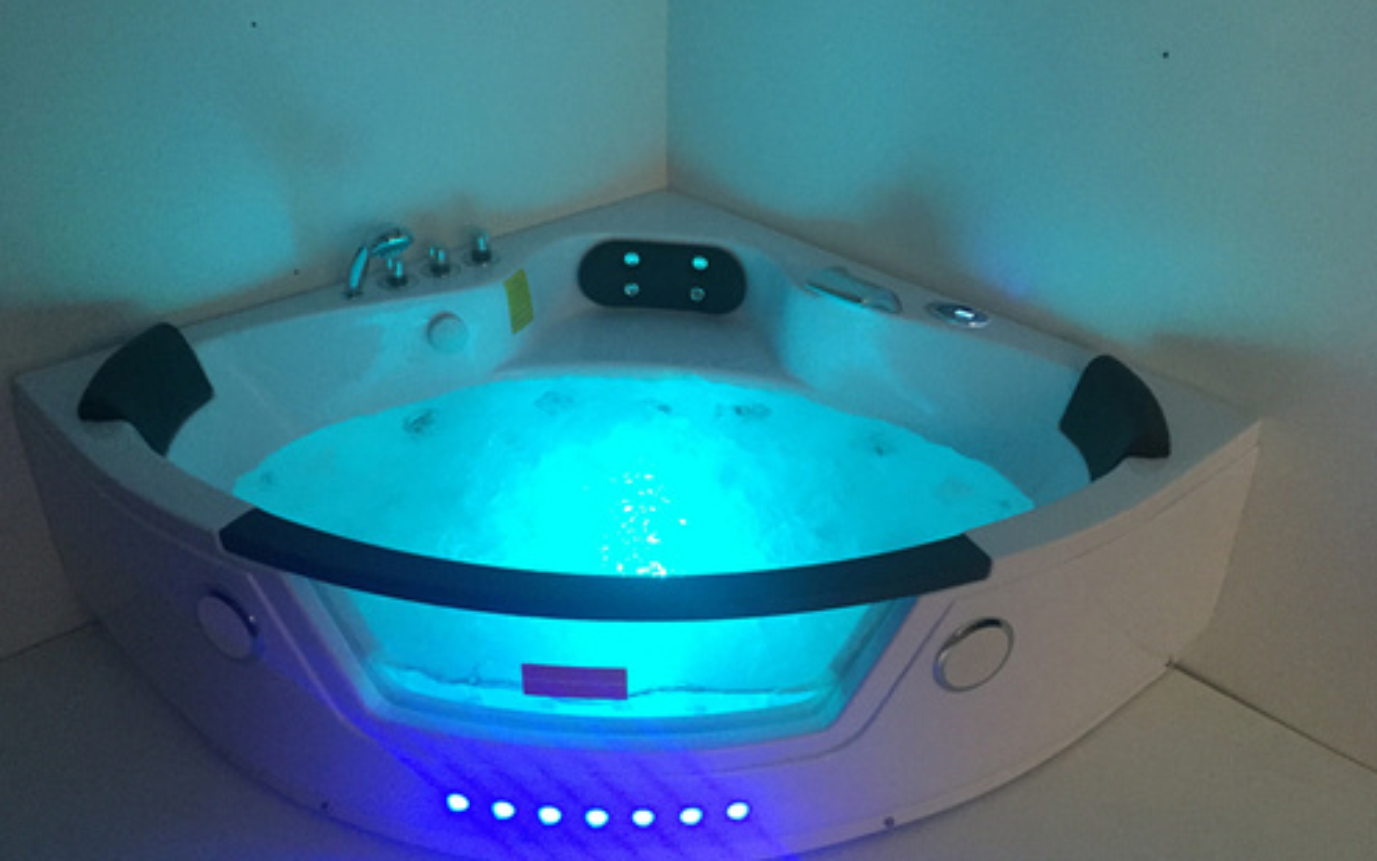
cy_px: 471
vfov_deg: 40.6
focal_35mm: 31
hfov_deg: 61.2
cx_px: 691
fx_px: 1163
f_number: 2.2
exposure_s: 1/17
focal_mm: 4.15
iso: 320
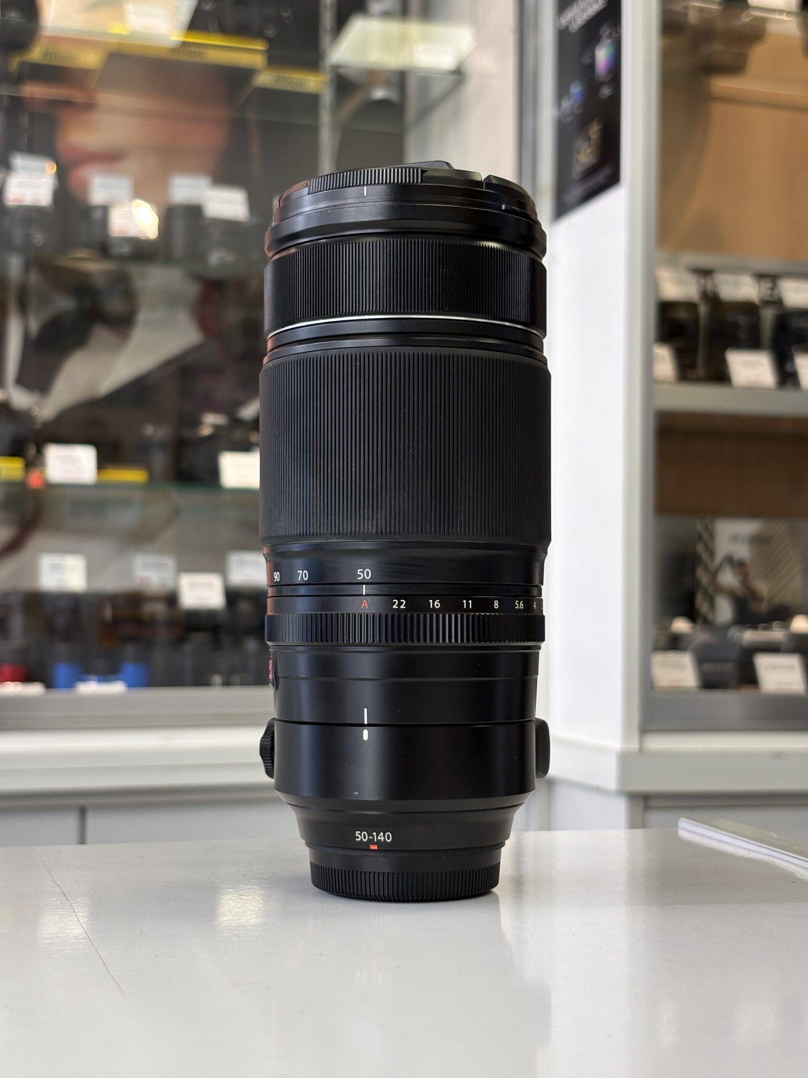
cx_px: 404
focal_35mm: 52
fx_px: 1618
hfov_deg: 28.0
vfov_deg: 36.8
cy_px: 539
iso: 50
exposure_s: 1/100
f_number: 1.6
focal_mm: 5.96
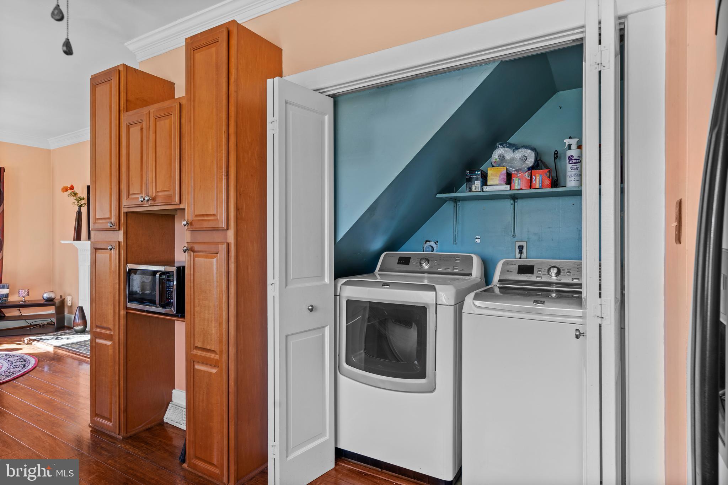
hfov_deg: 86.9
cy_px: 242
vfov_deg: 64.5
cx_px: 364
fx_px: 384
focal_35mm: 19
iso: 250
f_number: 7.1
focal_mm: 19
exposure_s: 1/3
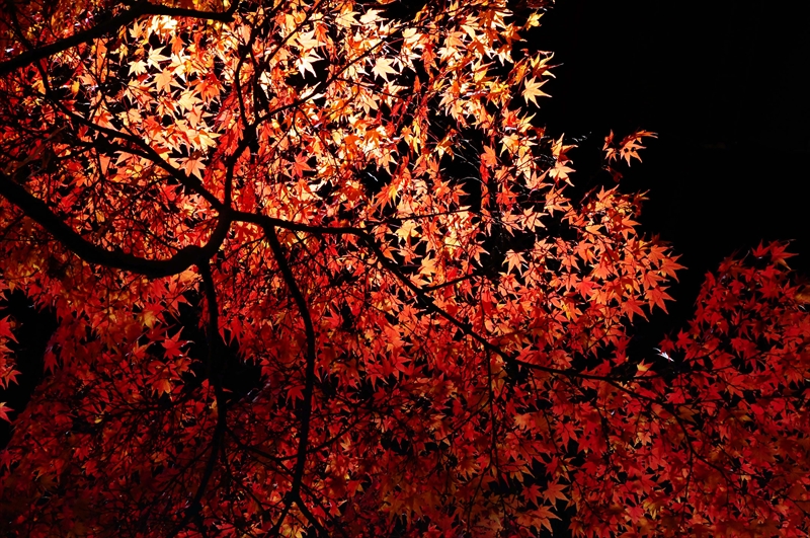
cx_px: 405
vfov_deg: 5.4
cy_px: 269
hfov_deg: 8.1
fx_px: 5729
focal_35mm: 255
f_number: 10
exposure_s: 1/400
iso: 1250
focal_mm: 170
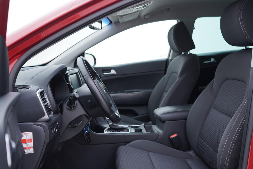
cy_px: 84
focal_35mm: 36
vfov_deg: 36.9
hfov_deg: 53.1
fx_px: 253
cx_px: 126
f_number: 2.8
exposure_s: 1/40
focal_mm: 24
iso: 125
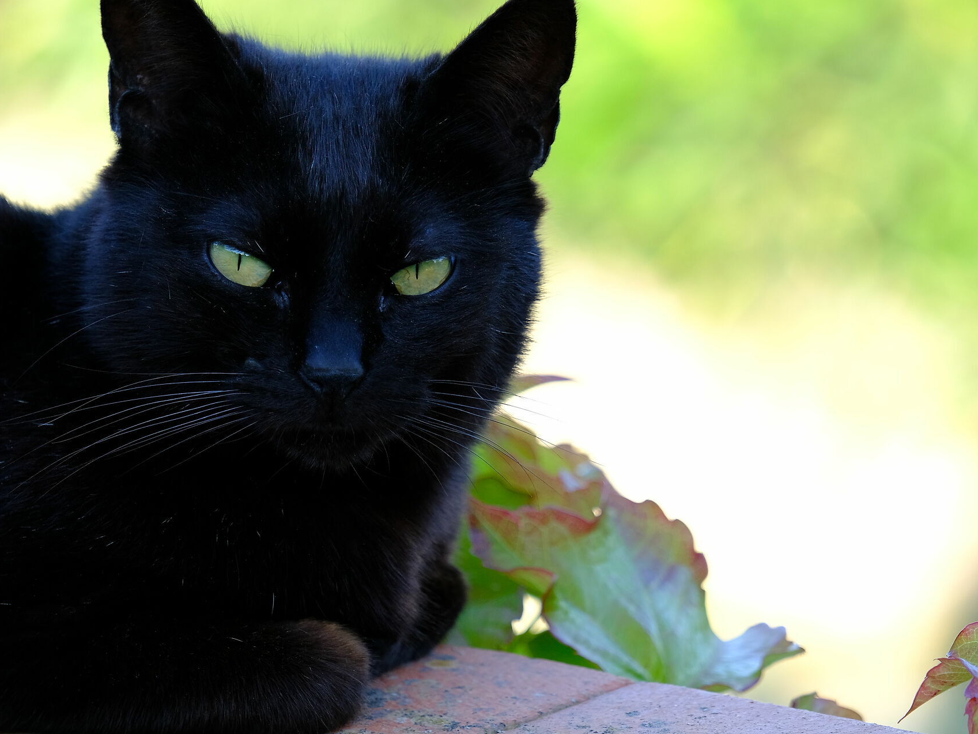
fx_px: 11528
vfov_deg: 3.6
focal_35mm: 408
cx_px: 528
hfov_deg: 4.9
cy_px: 323
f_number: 4.8
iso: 500
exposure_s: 1/250
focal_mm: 200
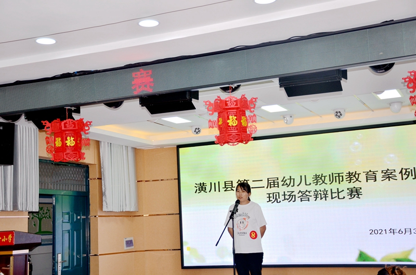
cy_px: 138
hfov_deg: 35.1
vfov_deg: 23.6
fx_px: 657
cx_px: 208
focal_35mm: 57
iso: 200
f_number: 4.2
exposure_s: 1/160
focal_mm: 38
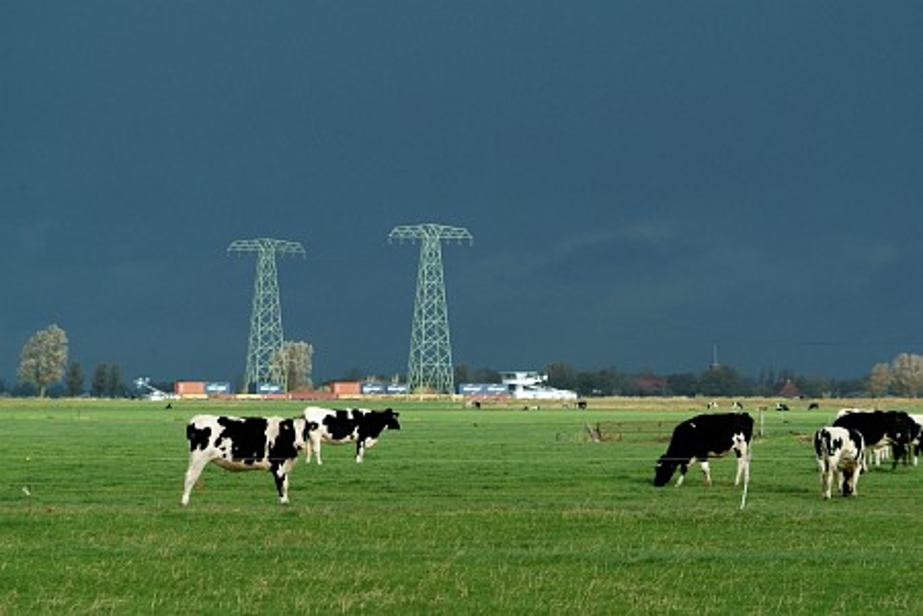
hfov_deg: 13.4
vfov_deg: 9.0
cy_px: 308
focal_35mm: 153
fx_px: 3922
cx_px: 462
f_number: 5.6
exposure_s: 1/750
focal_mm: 102
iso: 400
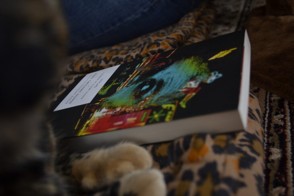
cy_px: 98
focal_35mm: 33
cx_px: 147
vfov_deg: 40.0
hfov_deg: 57.2
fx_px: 270
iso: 400
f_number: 4
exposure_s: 1/40
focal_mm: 22
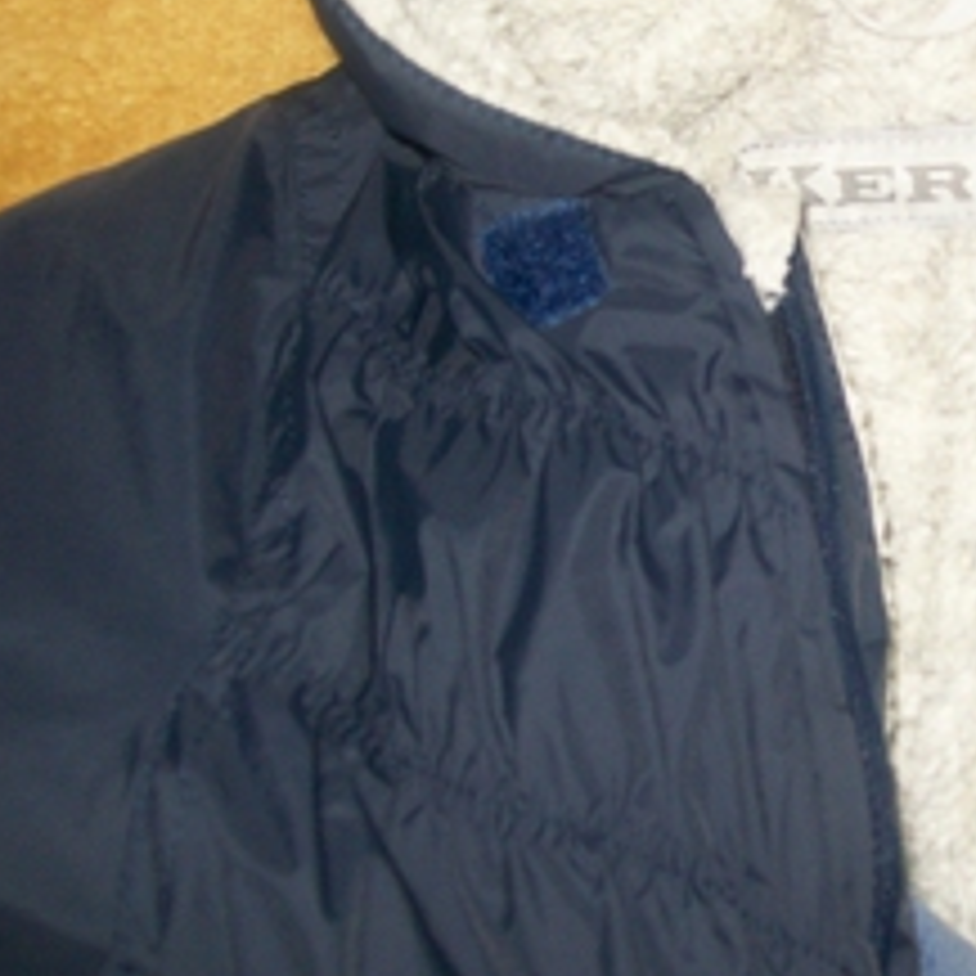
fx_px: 2105
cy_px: 283
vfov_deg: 25.9
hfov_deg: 24.8
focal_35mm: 66
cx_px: 985
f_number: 2.7
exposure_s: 1/125
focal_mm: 6
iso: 64
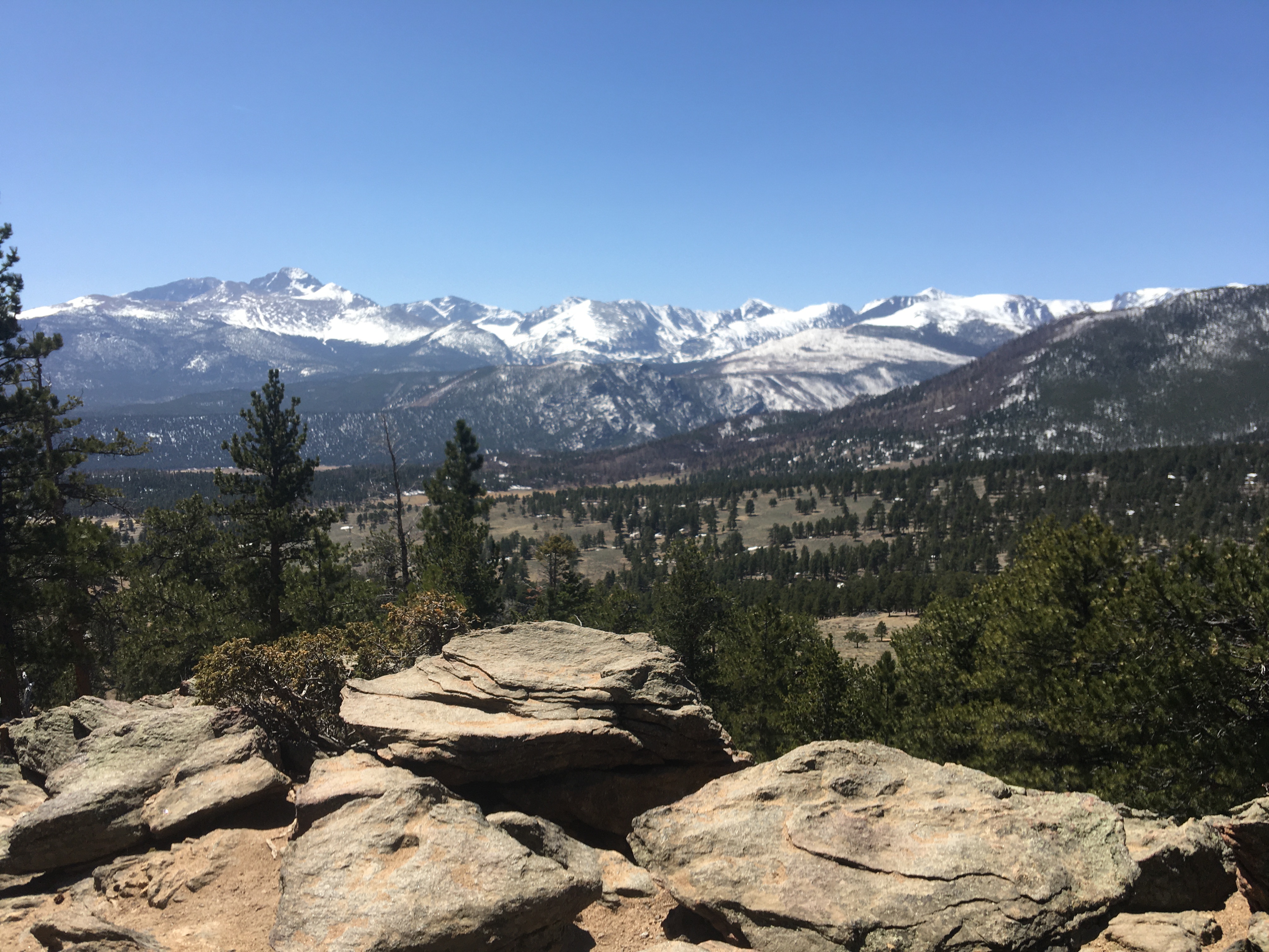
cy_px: 476
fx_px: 1063
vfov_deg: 48.2
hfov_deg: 61.7
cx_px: 634
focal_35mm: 29
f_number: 2.2
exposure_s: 1/1374
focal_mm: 4.15
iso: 25
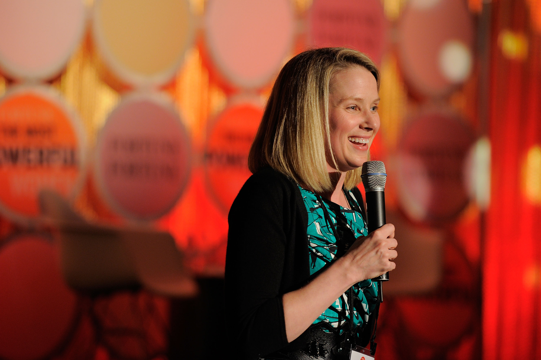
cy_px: 180
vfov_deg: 8.6
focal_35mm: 160
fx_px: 2403
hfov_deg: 12.8
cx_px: 270
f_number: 2.8
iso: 2000
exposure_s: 1/160
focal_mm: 160
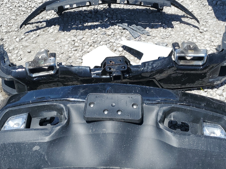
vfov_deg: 37.7
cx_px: 113
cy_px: 89
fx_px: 248
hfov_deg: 49.0
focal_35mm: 38
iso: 50
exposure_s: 1/3333
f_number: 1.5
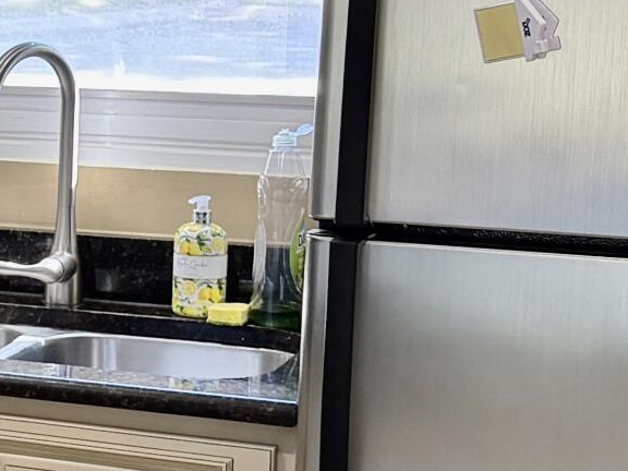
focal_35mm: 125
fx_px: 2268
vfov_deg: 11.9
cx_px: -503
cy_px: 222
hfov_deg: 14.0
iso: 160
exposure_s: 1/60
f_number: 1.78
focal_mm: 6.76
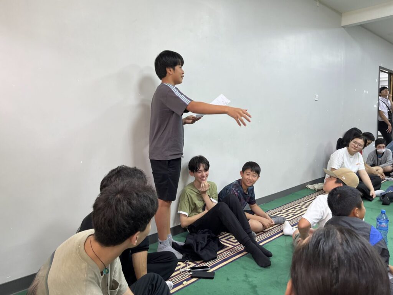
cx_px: 196
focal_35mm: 26
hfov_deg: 67.3
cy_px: 148
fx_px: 295
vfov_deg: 53.1
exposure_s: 1/100
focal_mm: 5.1
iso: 125
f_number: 1.6
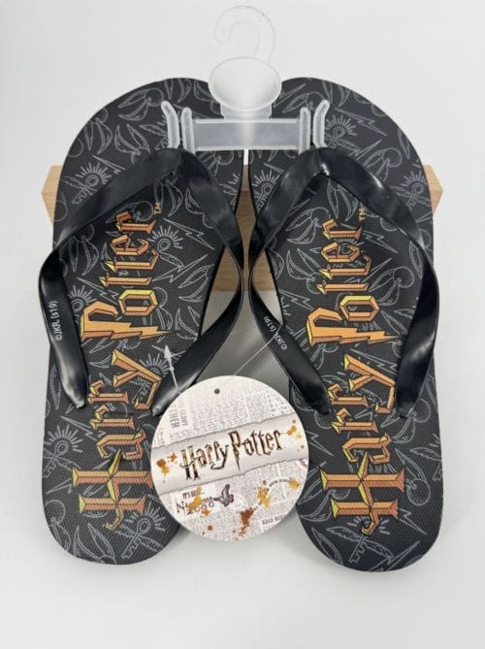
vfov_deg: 71.7
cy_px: 324
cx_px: 242
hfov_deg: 56.7
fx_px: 449
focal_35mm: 24
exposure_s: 1/577
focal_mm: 6.76
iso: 80
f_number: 1.78
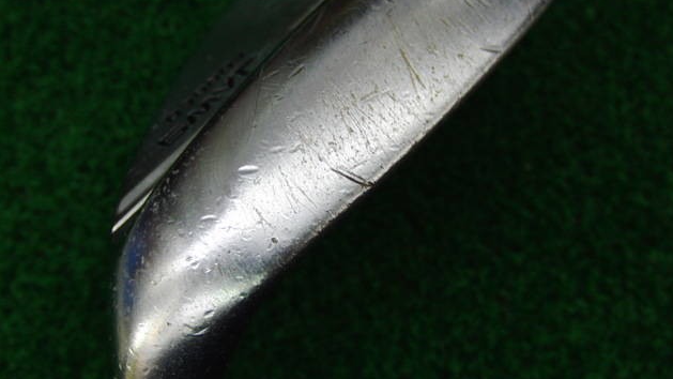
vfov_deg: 29.0
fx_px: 732
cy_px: 161
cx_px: 341
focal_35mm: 41
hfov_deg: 49.4
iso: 200
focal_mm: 6.42
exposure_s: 1/80
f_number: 3.6
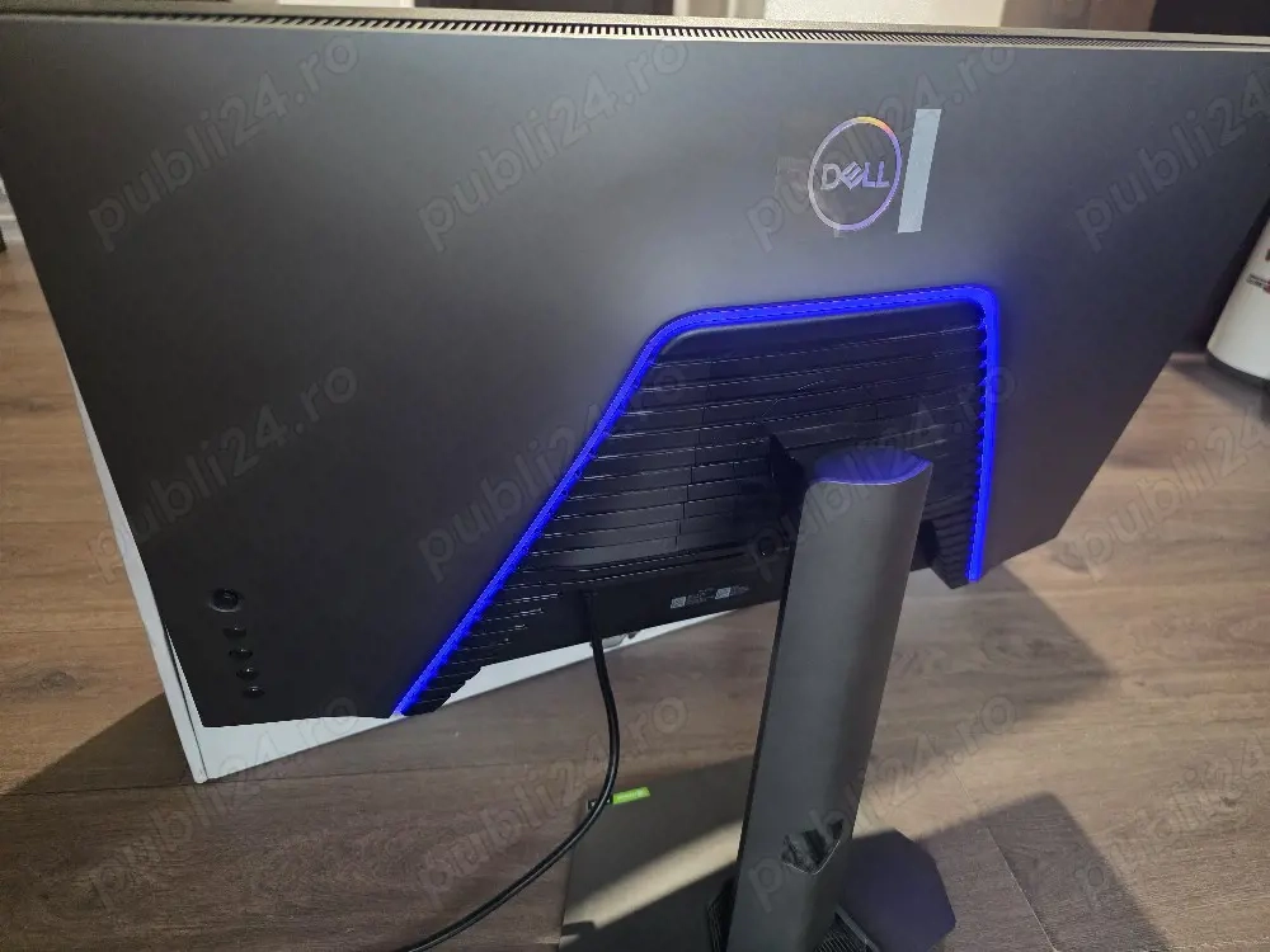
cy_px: 476
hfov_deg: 73.9
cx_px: 635
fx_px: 844
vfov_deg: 58.9
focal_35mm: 23
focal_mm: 6.3
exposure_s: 1/40
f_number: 1.7
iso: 1250
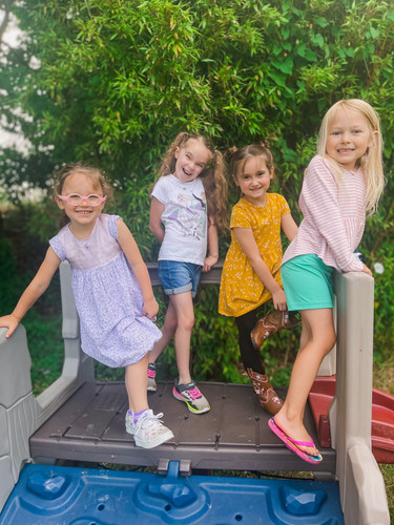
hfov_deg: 53.1
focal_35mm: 26
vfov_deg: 67.3
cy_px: 262
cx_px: 197
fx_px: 395
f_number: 1.6
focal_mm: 5.1
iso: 50
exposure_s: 1/490
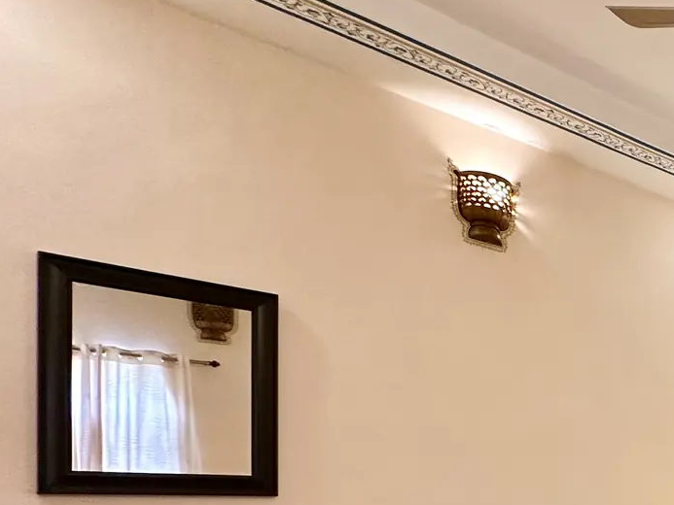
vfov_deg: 32.9
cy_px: 509
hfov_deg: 33.0
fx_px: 779
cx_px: 899
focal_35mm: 40
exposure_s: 1/50
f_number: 2.2
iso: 200
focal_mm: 2.22
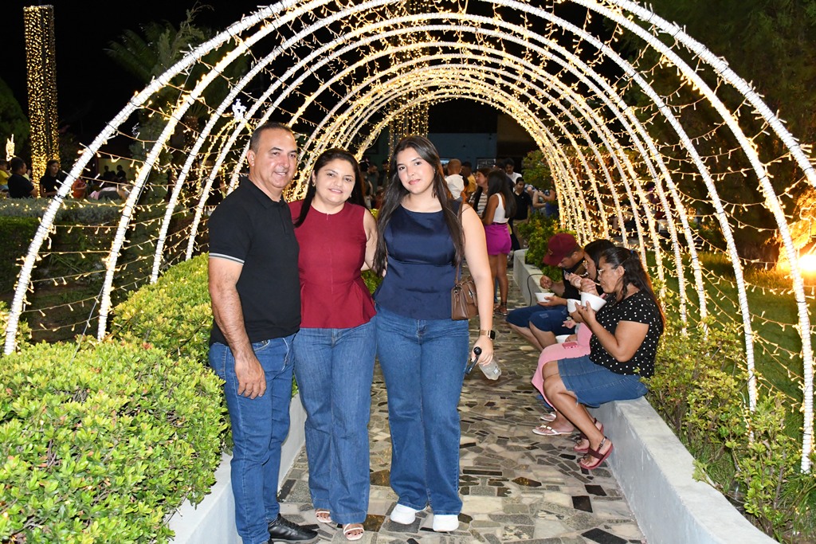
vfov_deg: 38.9
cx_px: 408
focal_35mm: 34
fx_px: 771
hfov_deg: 55.8
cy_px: 272
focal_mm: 23
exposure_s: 1/200
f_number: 5
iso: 6400
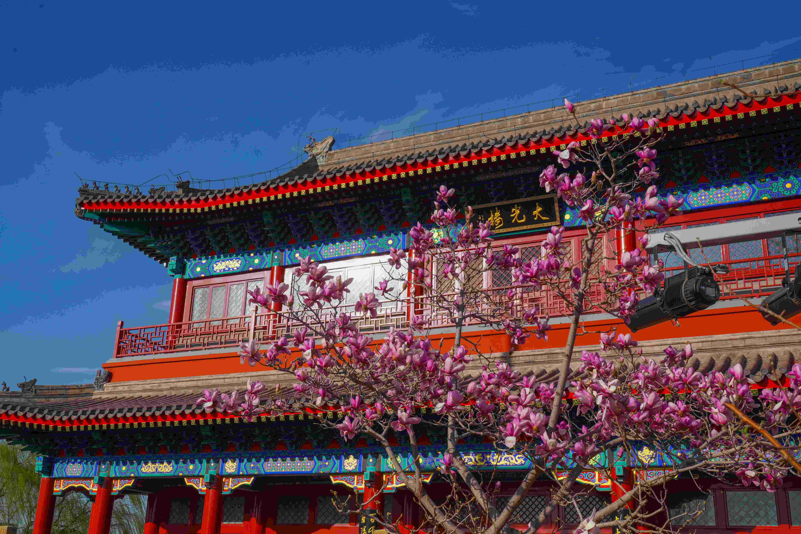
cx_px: 400
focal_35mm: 39
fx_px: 868
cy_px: 267
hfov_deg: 49.6
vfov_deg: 34.2
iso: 100
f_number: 14
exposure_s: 1/125
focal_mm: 39
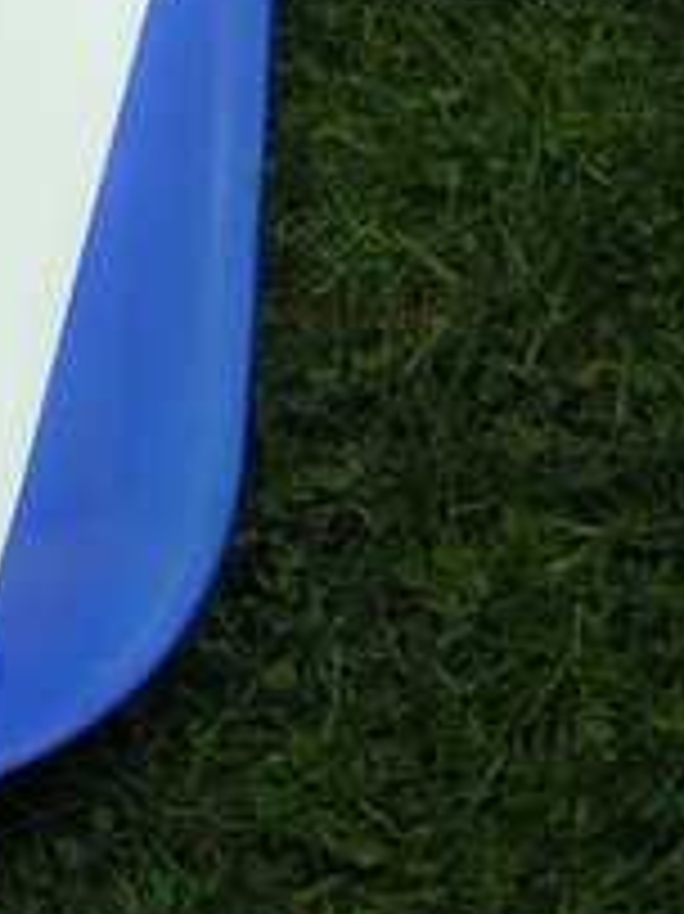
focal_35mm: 150
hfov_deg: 9.6
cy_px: -752
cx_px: -302
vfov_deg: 12.1
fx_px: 3956
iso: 50
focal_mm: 5.8
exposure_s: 1/200
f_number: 5.6
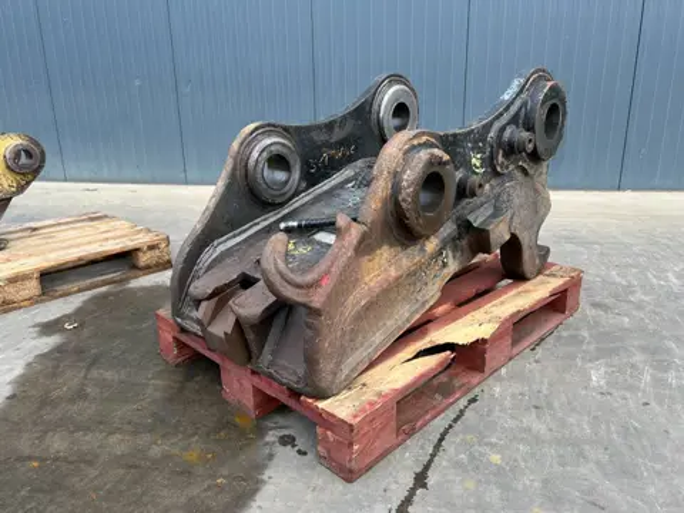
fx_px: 514
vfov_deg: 53.1
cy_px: 256
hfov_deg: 67.3
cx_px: 342
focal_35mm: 26
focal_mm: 5.7
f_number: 1.5
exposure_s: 1/240
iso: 40
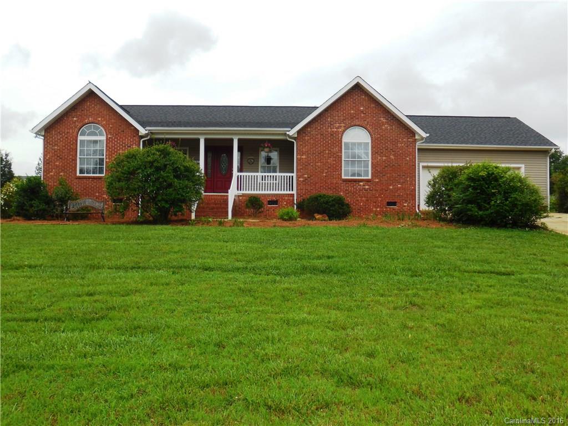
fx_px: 492
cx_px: 284
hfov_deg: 60.0
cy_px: 213
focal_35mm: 30
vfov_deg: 46.8
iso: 125
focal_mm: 5.3
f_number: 3.8
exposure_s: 1/1000
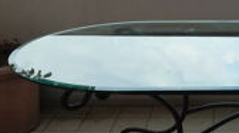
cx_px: 233
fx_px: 494
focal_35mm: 78
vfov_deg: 15.4
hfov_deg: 26.0
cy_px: 81
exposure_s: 1/125
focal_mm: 4.1
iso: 125
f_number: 4
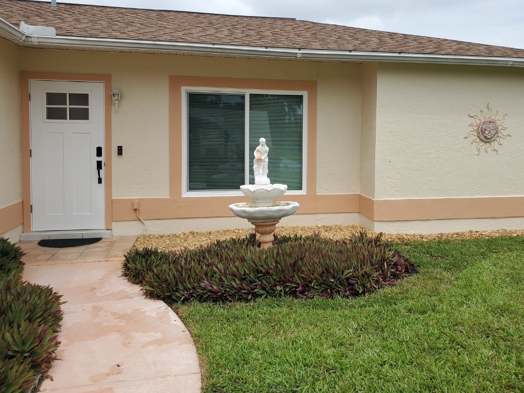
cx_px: 298
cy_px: 169
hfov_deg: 59.7
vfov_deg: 46.7
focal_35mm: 30
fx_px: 454
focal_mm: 4.3
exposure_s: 1/1326
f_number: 2.4
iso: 50
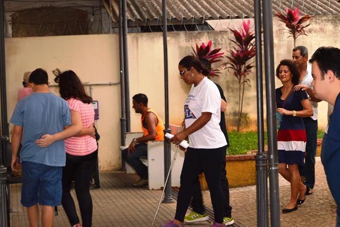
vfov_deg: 16.5
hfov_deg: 24.6
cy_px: 114
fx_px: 779
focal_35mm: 82
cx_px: 170
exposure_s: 1/60
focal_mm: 55
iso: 100
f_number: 5.6
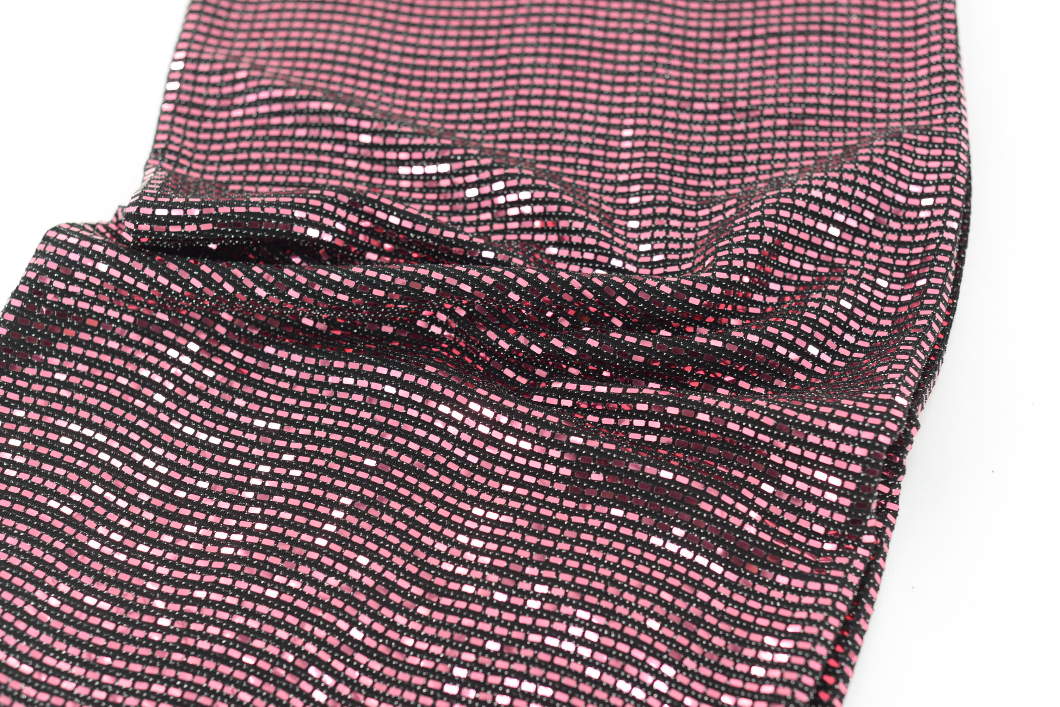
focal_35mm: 50
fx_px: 1473
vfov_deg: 27.0
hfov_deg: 39.6
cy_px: 354
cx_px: 530
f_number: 4
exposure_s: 1/60
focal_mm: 50
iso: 100
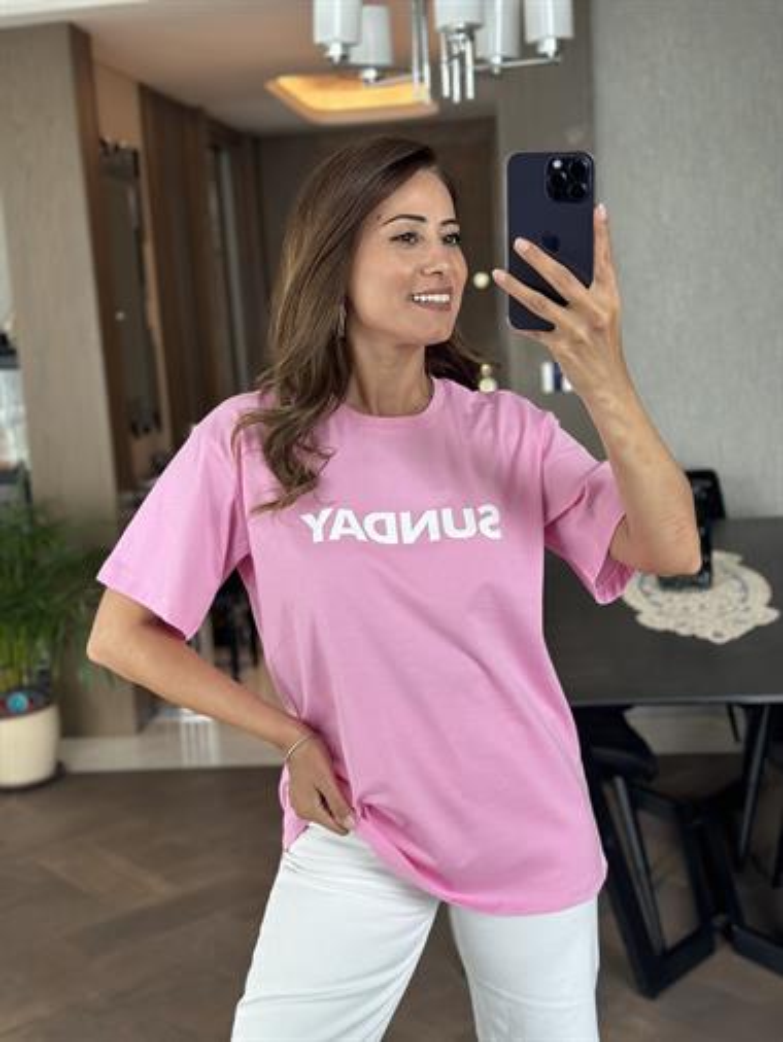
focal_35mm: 48
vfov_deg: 39.6
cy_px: 521
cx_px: 392
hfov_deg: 30.3
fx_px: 1446
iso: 200
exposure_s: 1/60
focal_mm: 6.86
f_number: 1.78
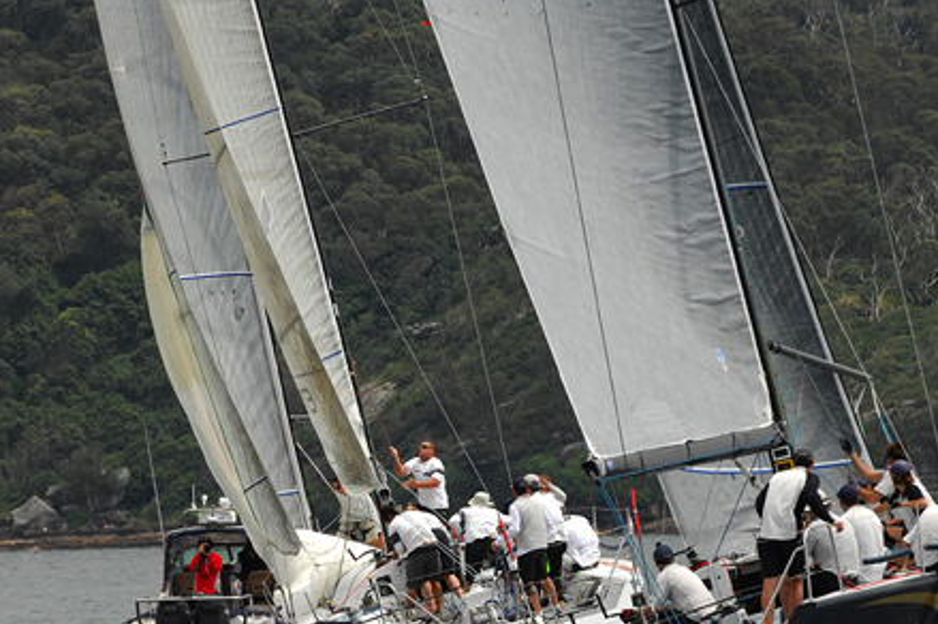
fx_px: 10674
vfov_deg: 3.3
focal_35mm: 410
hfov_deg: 5.0
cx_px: 470
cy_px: 424
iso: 400
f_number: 6.7
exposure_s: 1/1000
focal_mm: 200
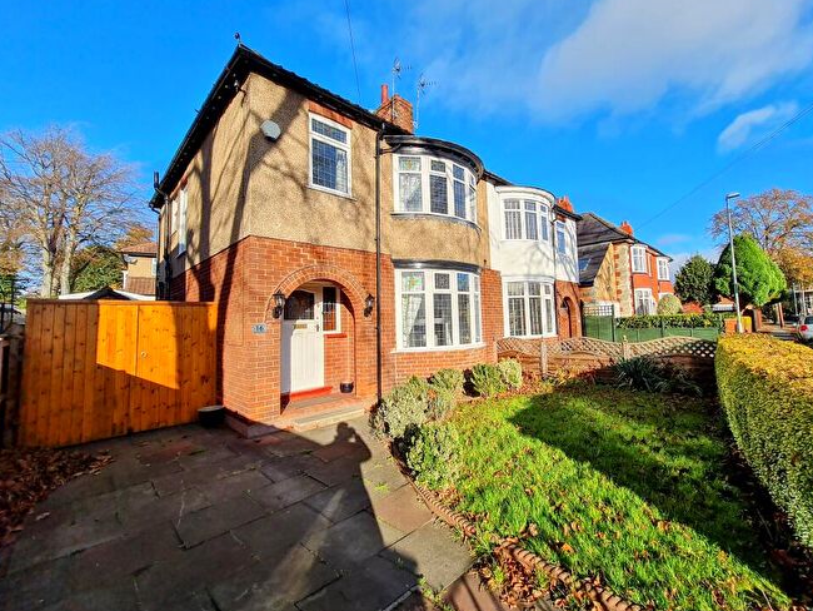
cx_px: 429
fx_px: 329
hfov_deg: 101.9
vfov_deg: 85.7
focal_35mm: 14
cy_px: 297
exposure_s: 1/1136
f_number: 2.2
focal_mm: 1.74
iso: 50
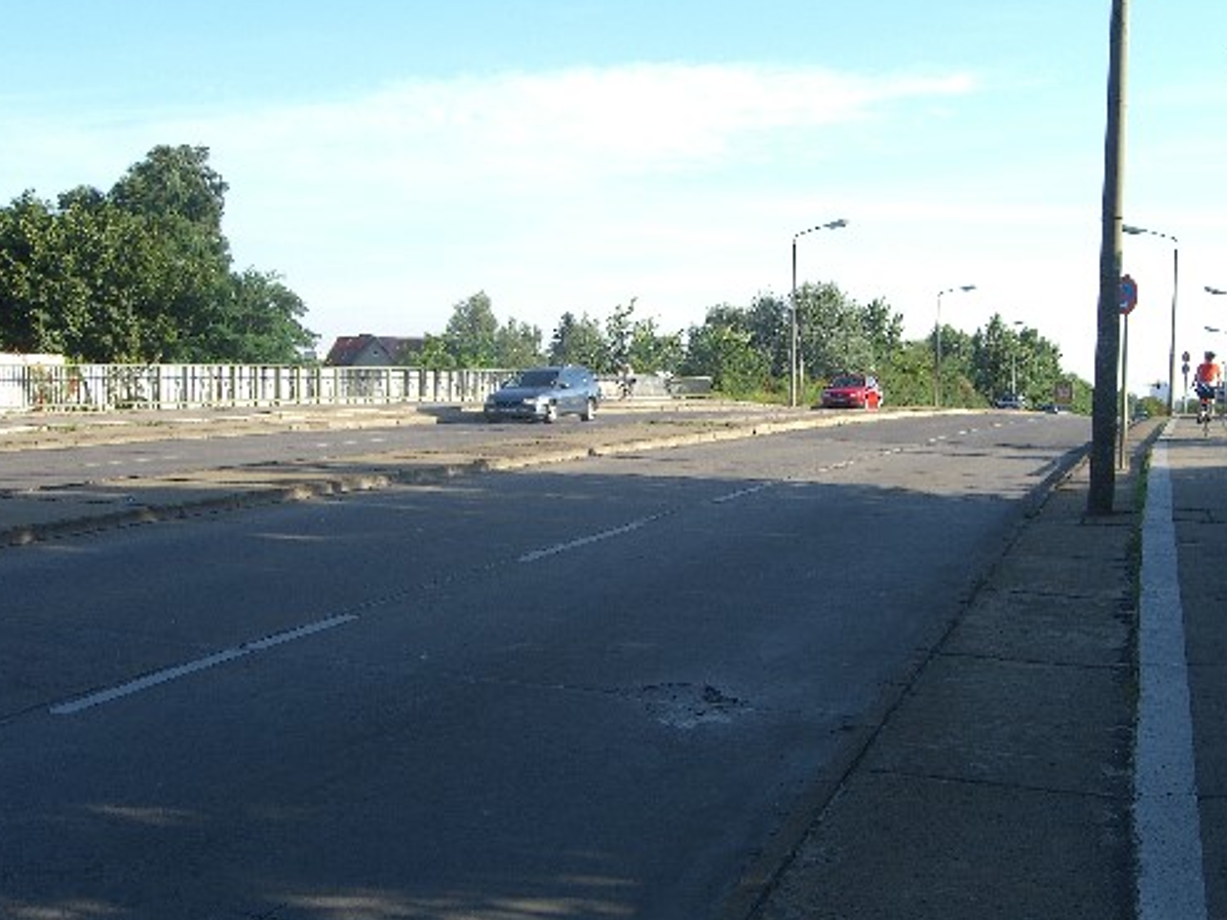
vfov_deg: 32.2
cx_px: 692
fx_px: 1595
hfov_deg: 42.0
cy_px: 470
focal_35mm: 45
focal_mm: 7.9
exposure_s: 1/250
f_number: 4
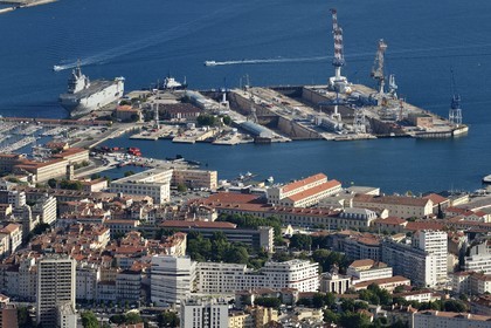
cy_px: 164
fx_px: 2728
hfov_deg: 10.3
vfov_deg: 6.9
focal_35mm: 200
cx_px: 246
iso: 200
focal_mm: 200
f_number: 9
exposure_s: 1/500
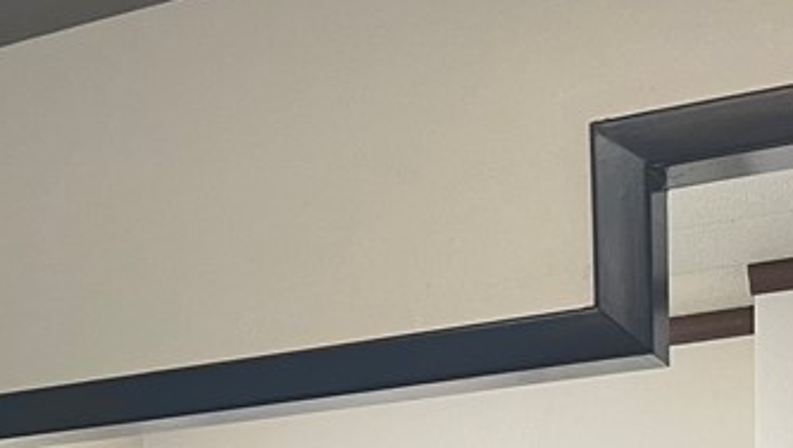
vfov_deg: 12.5
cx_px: -241
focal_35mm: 87
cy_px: 848
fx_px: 1831
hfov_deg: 22.0
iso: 100
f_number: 1.6
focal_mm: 5.1
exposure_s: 1/60
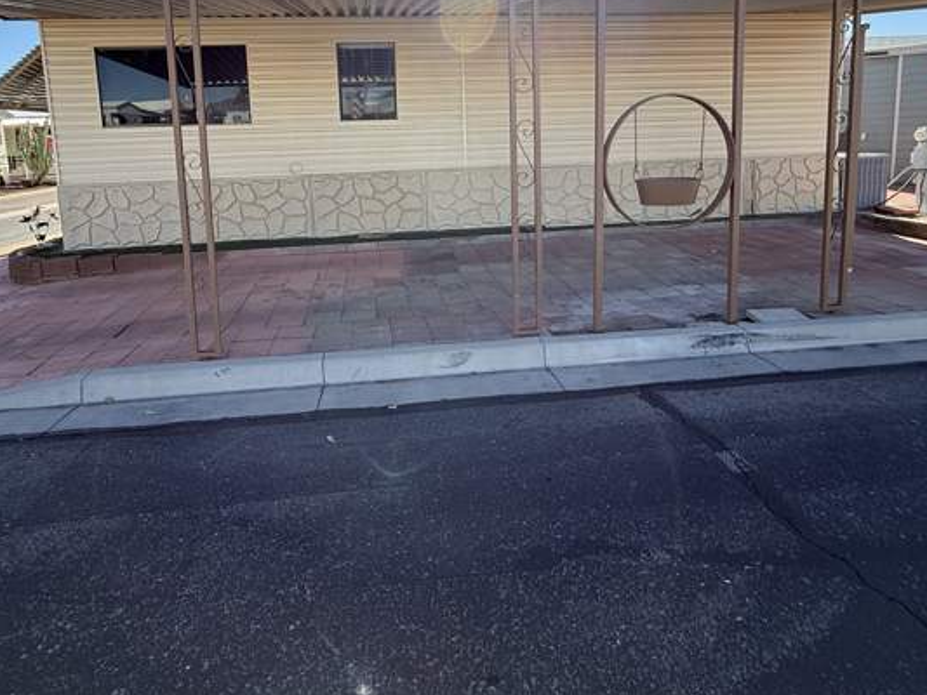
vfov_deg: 61.2
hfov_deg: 78.9
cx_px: 440
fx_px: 562
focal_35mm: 21
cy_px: 207
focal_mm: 2.22
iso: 64
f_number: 2.2
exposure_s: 1/726
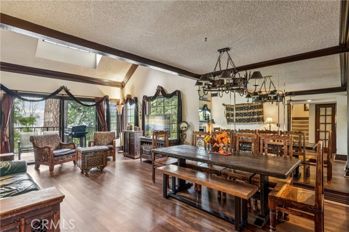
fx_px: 170
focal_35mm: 18
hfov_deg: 91.6
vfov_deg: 68.8
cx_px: 174
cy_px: 116
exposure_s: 2
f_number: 13
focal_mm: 17.5
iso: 100
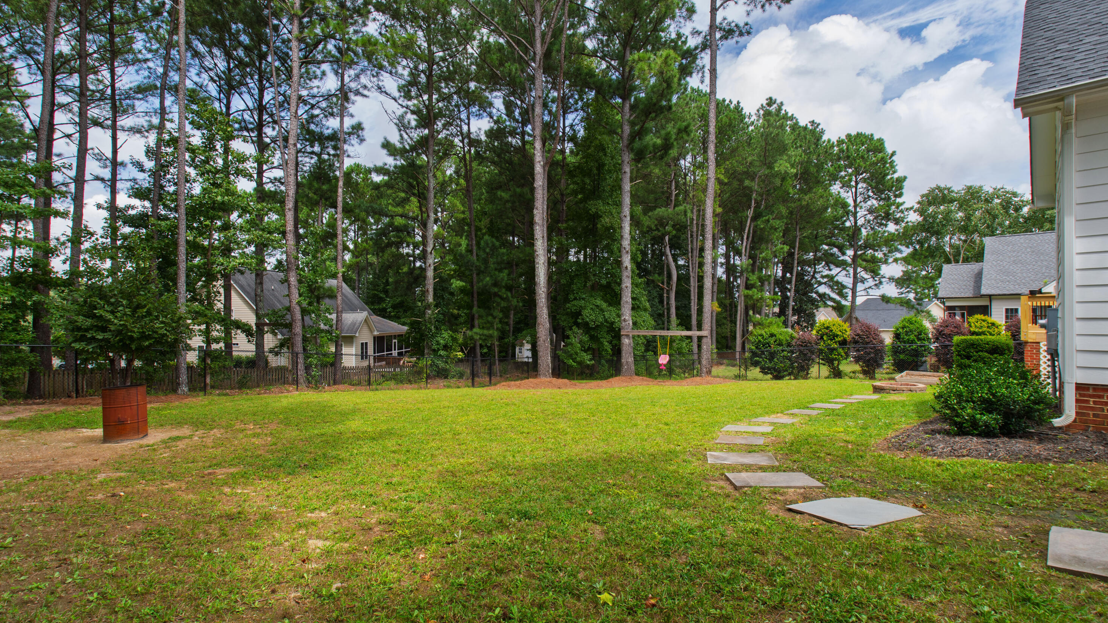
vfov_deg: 67.1
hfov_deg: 99.4
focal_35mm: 16
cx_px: 546
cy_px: 310
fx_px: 470
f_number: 8
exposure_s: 1/125
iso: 100
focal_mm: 10
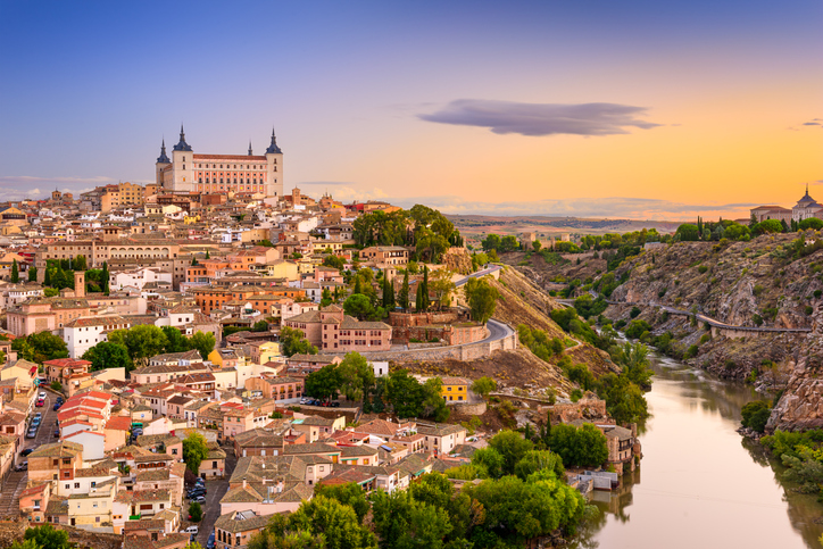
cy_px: 274
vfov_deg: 27.0
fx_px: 1143
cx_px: 412
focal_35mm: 50
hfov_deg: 39.6
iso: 100
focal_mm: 50
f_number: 10
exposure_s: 13
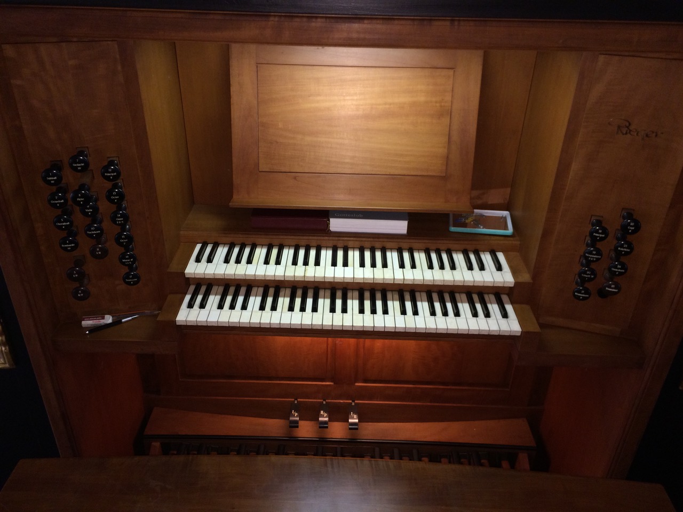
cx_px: 342
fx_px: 572
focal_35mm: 29
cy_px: 256
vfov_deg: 48.2
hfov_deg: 61.7
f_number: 2.2
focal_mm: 4.15
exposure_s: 1/33
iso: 125
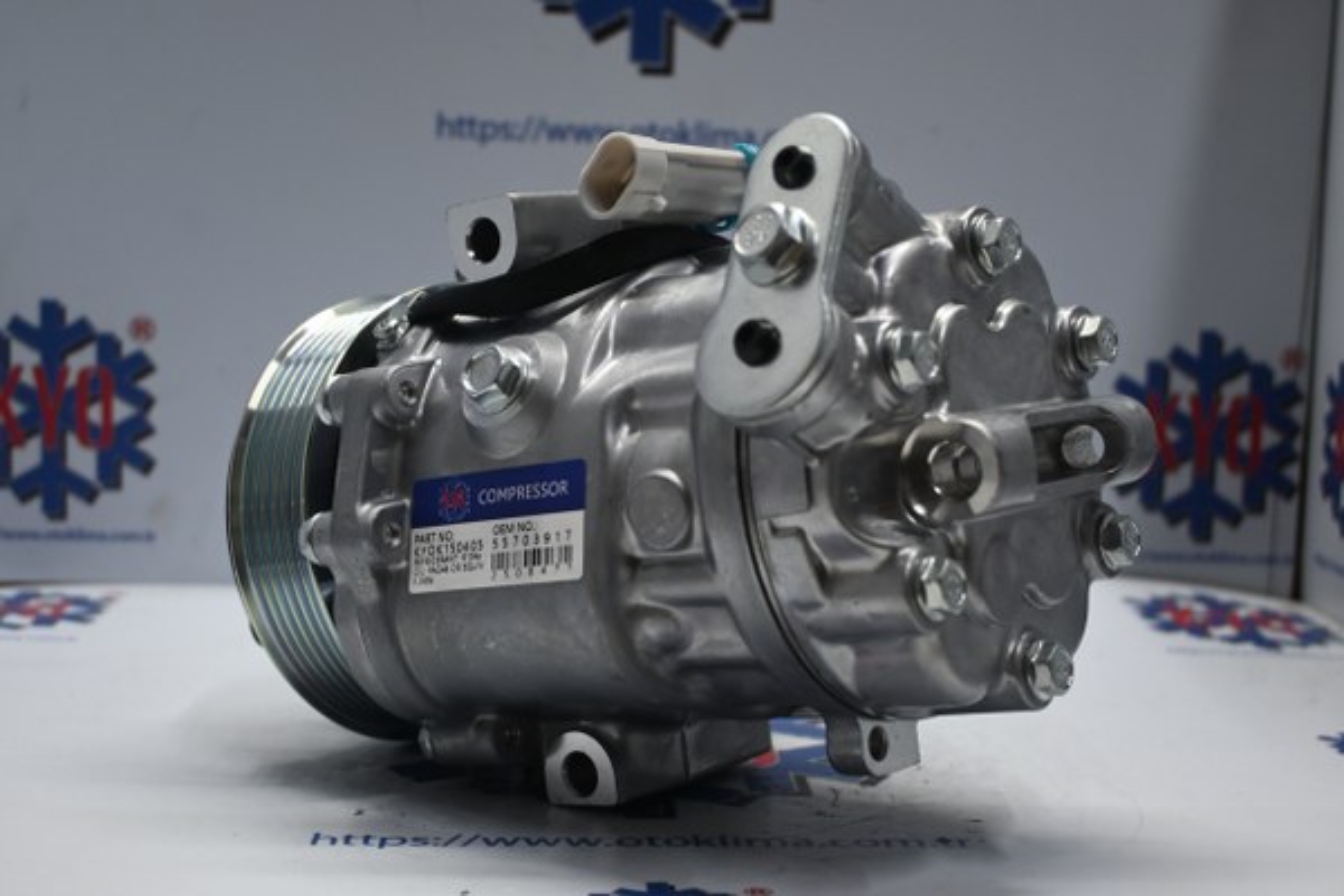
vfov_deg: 25.8
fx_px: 1960
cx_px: 672
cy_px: 448
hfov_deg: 37.9
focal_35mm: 52
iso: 640
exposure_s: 1/60
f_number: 5.3
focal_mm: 35
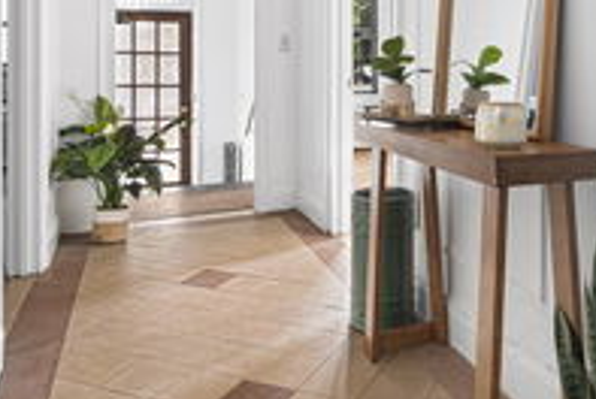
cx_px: 399
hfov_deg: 54.5
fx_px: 564
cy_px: 68
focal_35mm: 34
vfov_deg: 37.3
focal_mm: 14
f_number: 11
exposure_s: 2
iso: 400
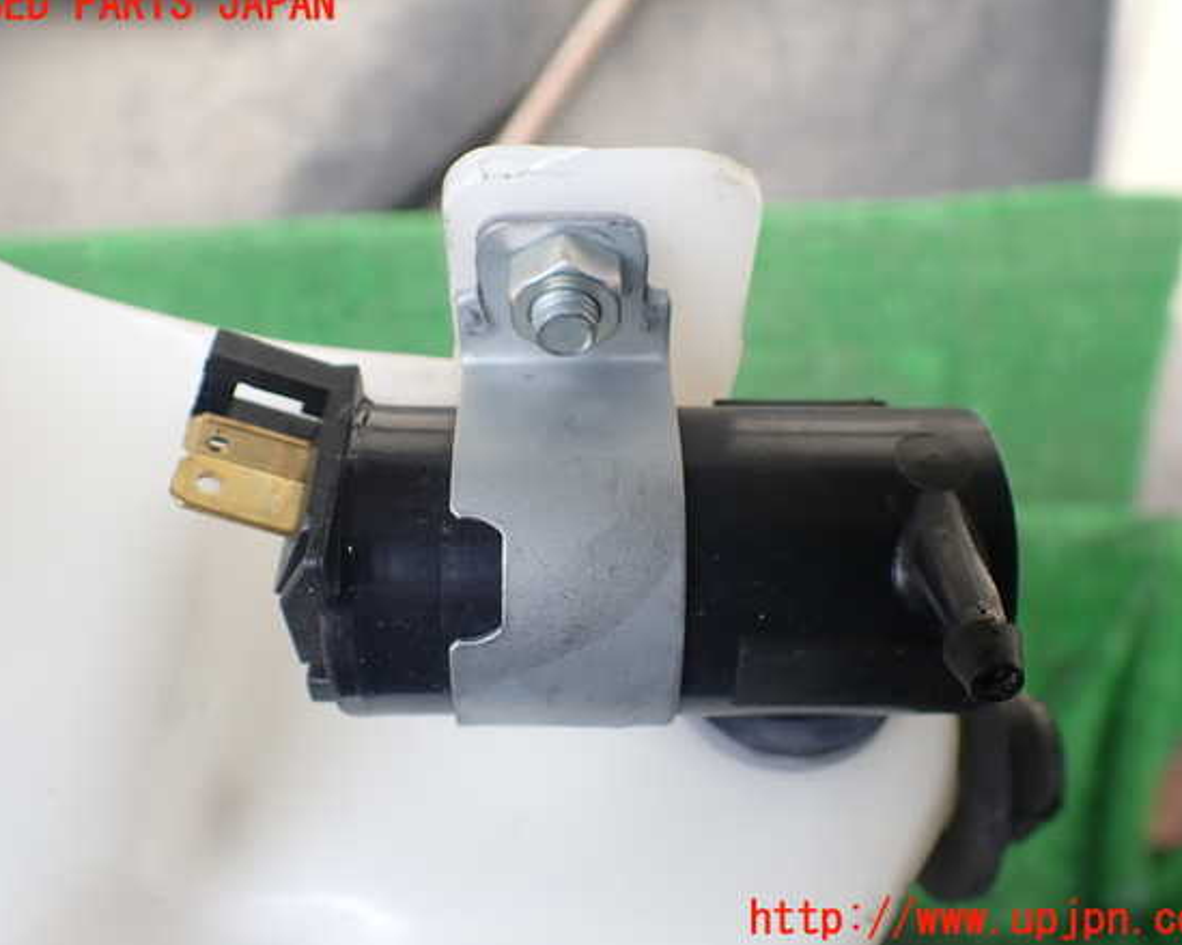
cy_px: 463
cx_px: 590
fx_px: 1119
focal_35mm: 32
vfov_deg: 45.8
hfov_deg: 55.7
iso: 125
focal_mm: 5.4
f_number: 2.3
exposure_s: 1/125
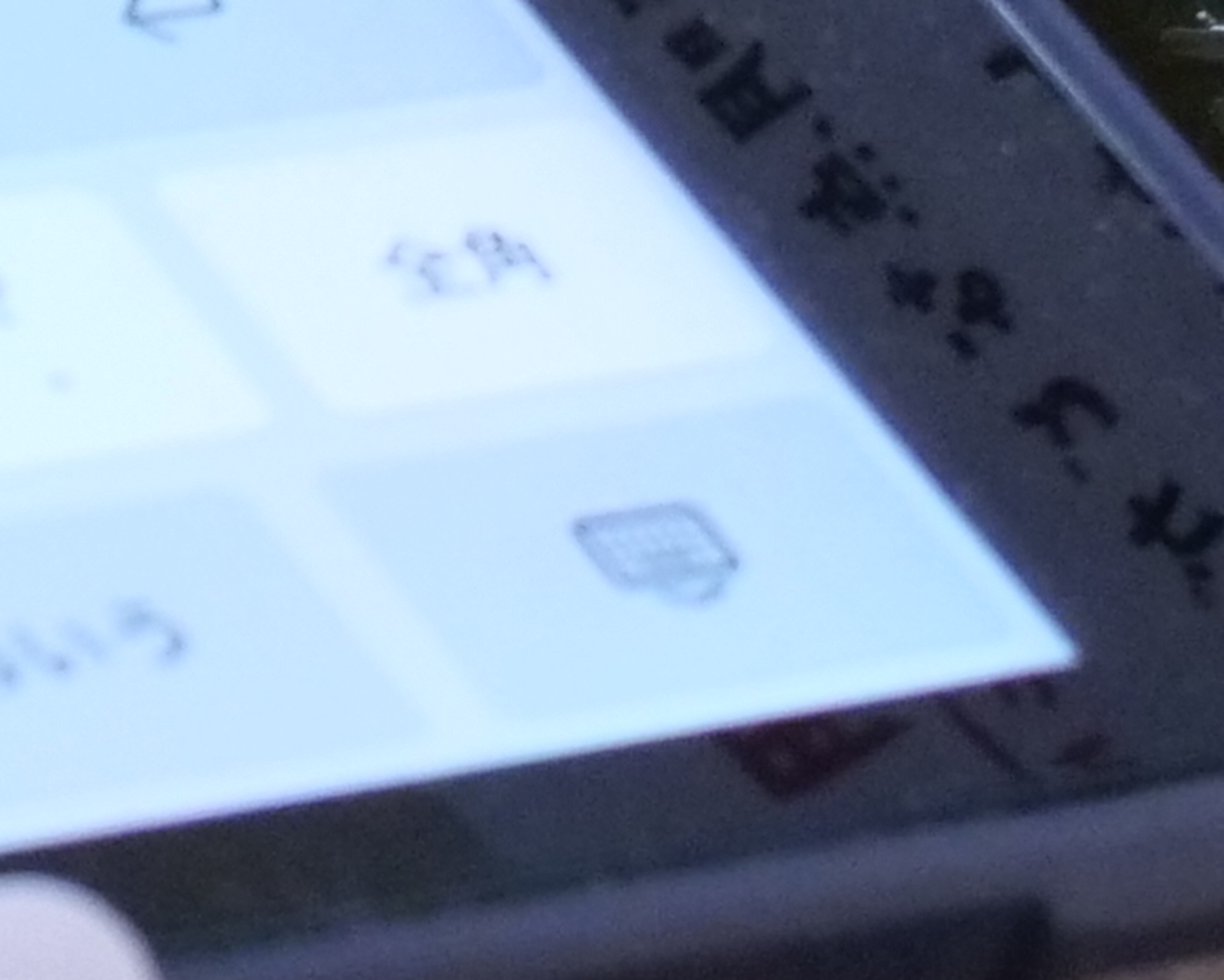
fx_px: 12540
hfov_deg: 5.5
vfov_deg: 4.5
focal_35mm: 346
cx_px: -940
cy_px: -91
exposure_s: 1/50
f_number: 3.5
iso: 1600
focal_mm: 22
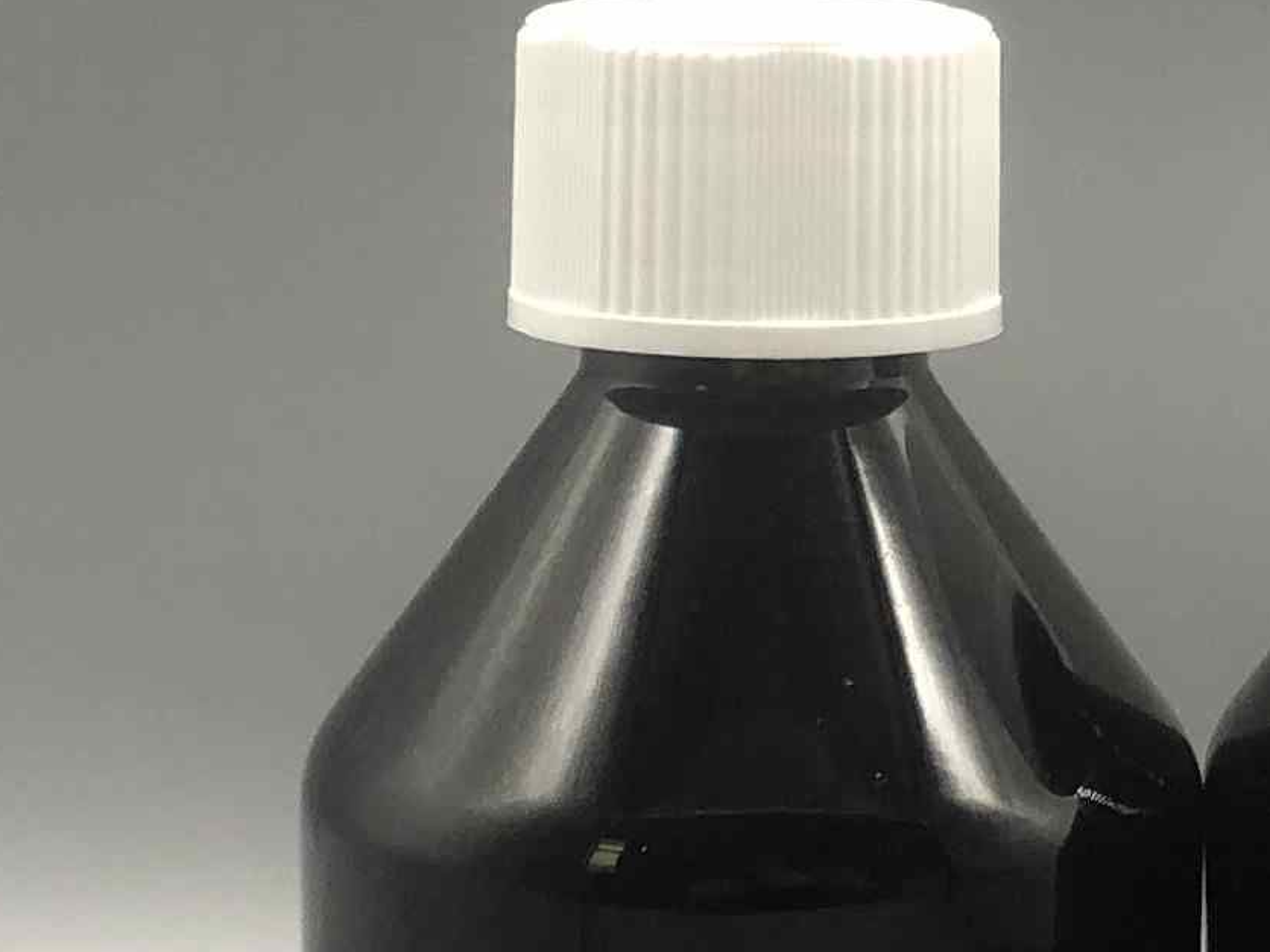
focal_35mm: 135
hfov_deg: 14.6
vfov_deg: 11.0
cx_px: 829
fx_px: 4953
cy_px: 660
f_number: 1.8
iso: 32
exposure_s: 1/33
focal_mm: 3.99
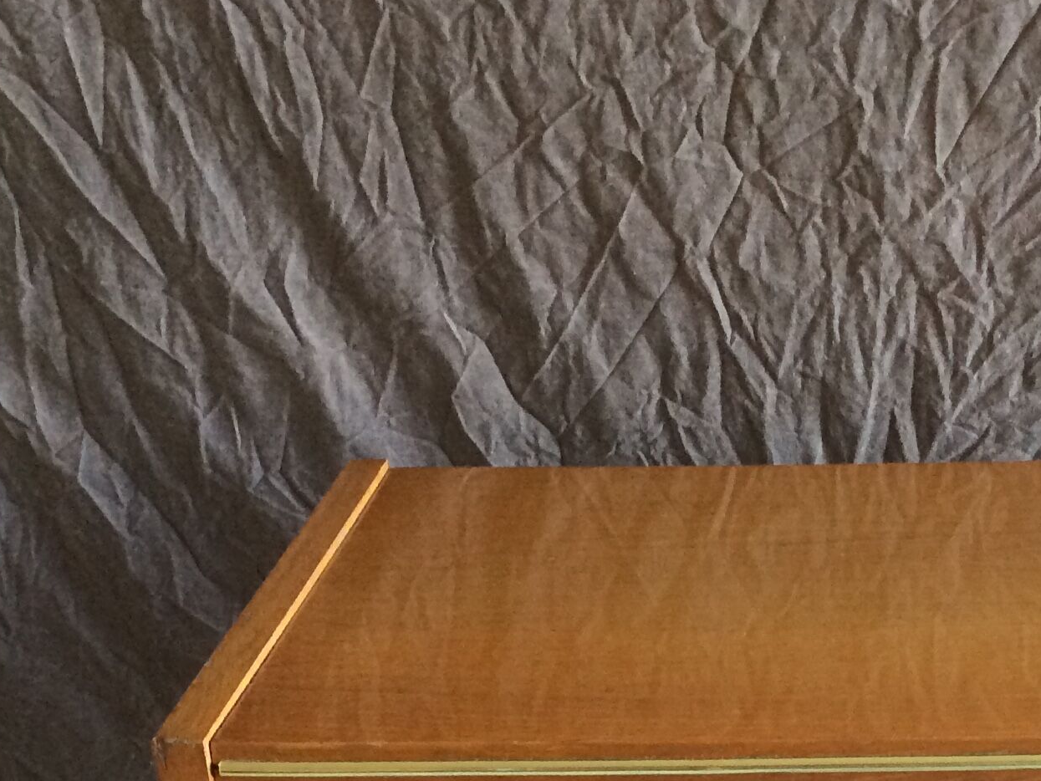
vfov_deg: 18.2
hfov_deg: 25.2
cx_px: 831
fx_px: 2286
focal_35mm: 76
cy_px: 975
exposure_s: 1/33
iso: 160
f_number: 2.2
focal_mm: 4.15
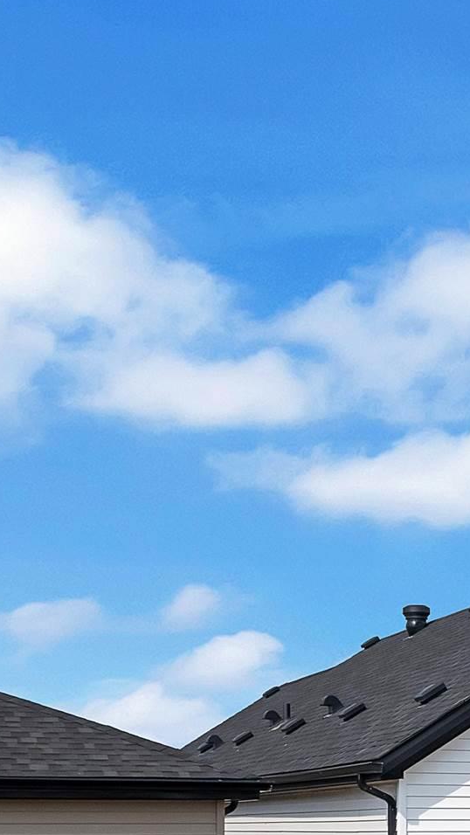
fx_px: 1639
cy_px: 768
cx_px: 744
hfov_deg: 14.9
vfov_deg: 27.5
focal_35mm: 74
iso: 110
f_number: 2.4
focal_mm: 8.38
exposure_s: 1/4000
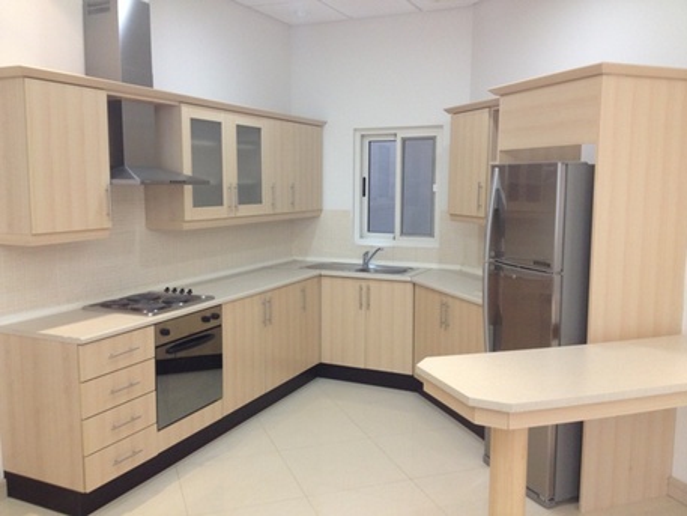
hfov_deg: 52.6
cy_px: 258
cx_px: 344
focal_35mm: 35
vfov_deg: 40.7
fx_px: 695
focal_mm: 4.28
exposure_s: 1/20
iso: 125
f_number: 2.4
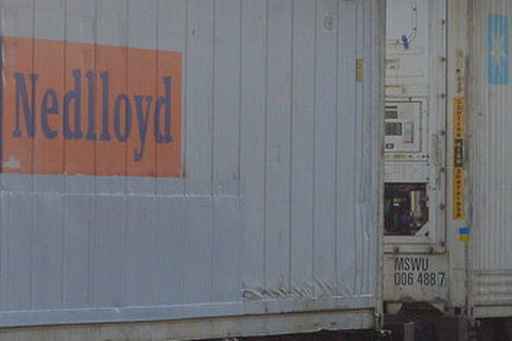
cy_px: 148
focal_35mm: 280
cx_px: 59
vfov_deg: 4.9
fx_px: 3978
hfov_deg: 7.3
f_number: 7.1
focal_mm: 55
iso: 360
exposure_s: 1/2000
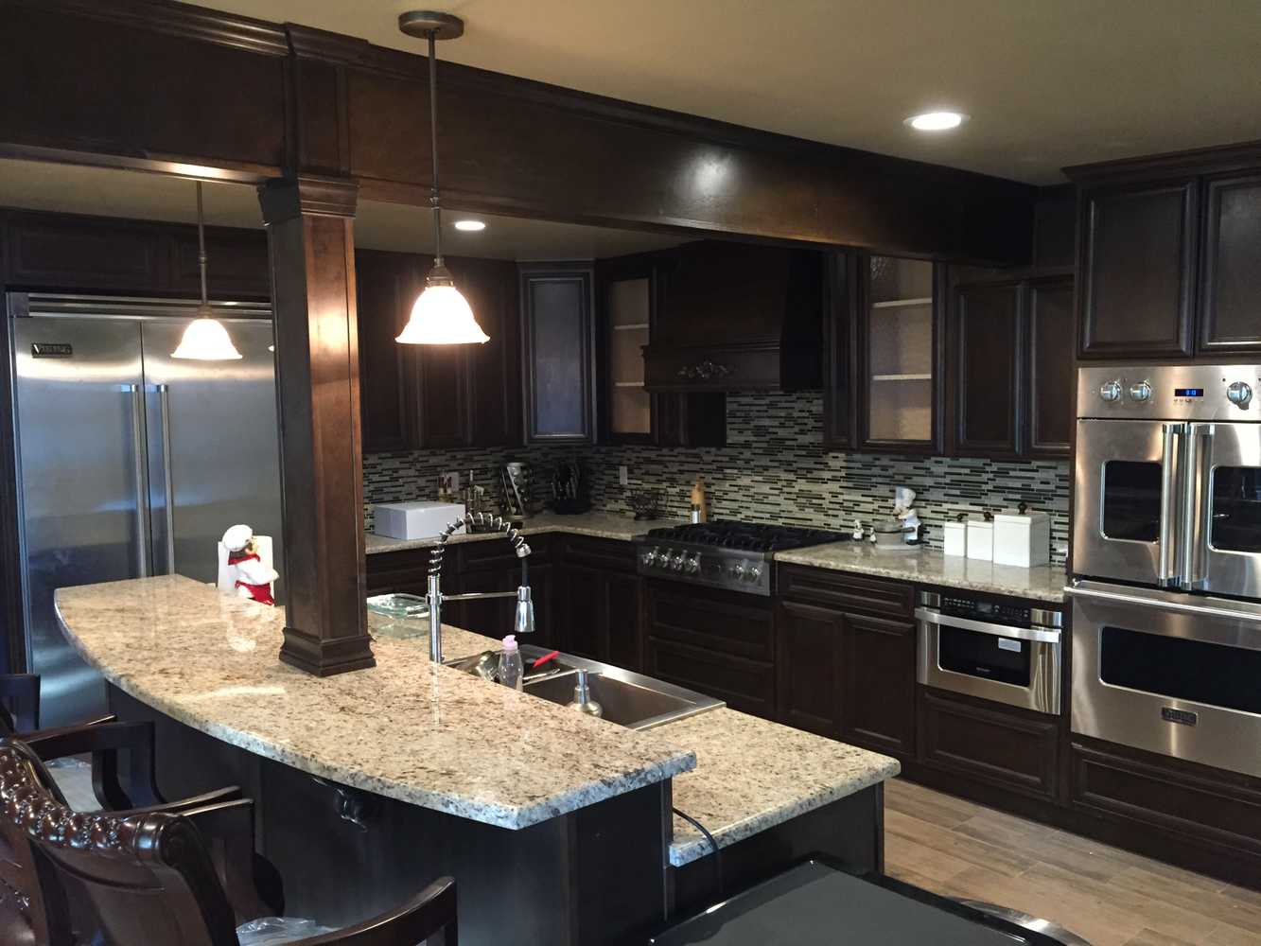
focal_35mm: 29
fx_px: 1057
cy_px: 473
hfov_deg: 61.7
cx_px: 630
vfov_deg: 48.2
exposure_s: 1/30
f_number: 2.2
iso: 250
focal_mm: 4.15
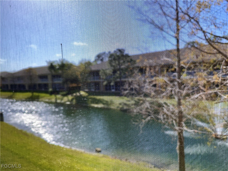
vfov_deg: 56.8
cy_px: 86
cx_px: 114
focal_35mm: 24
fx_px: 158
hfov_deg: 71.6
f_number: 1.78
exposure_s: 1/5000
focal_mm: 6.86
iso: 64
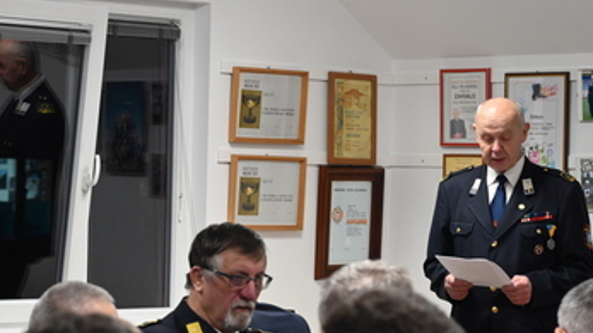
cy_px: 200
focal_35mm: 136
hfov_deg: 15.8
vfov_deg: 8.9
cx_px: 256
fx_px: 2138
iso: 2800
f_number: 6.3
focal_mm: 100
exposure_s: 1/125
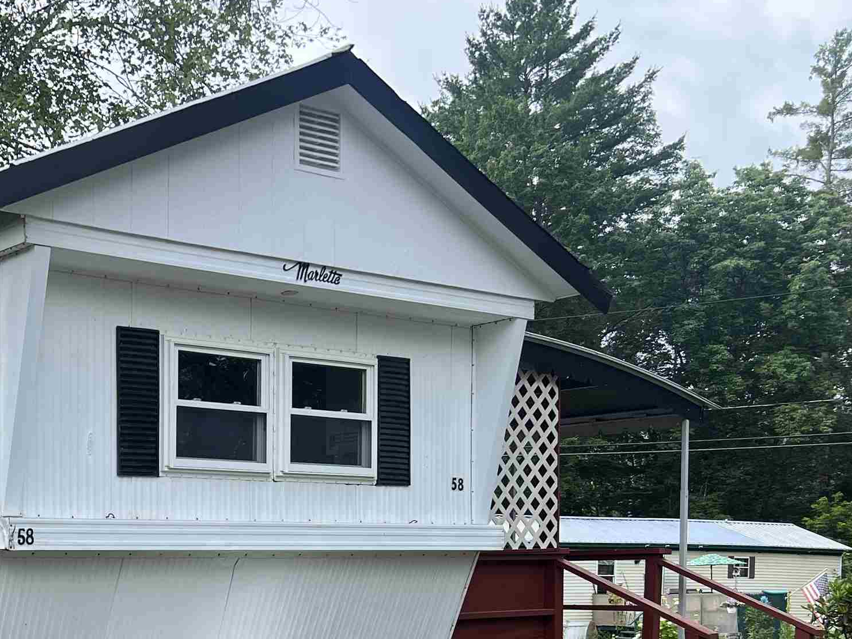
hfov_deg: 32.6
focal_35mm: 54
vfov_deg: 25.7
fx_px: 1329
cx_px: -1
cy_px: 639
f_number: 1.5
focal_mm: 5.7
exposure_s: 1/1808
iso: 50
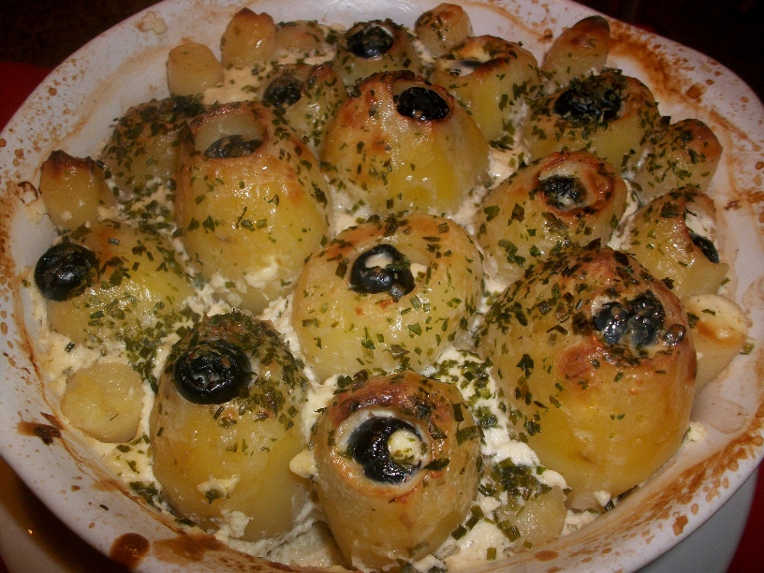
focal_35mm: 31
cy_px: 286
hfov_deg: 58.4
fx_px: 684
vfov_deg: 45.4
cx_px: 382
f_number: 2.9
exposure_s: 1/40
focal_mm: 5.7
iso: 125
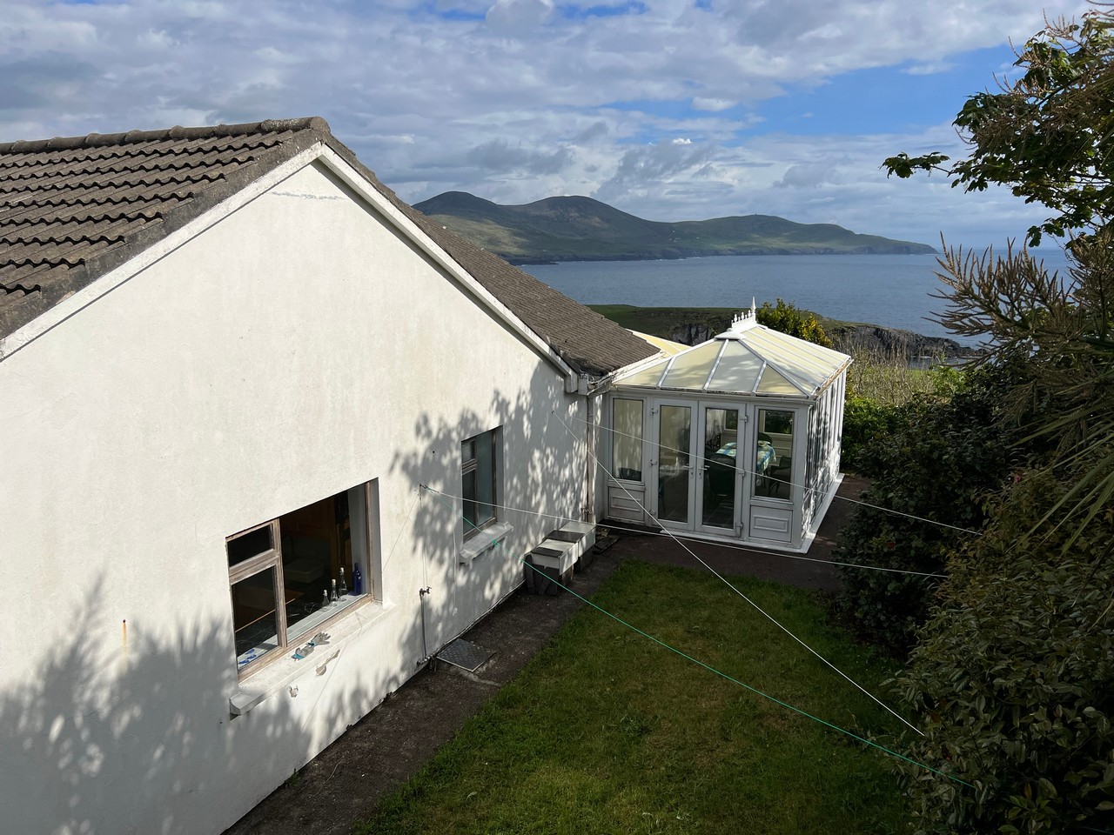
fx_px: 837
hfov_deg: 67.3
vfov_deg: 53.1
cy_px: 418
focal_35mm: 26
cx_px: 557
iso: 50
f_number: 1.5
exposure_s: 1/11364
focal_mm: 5.7
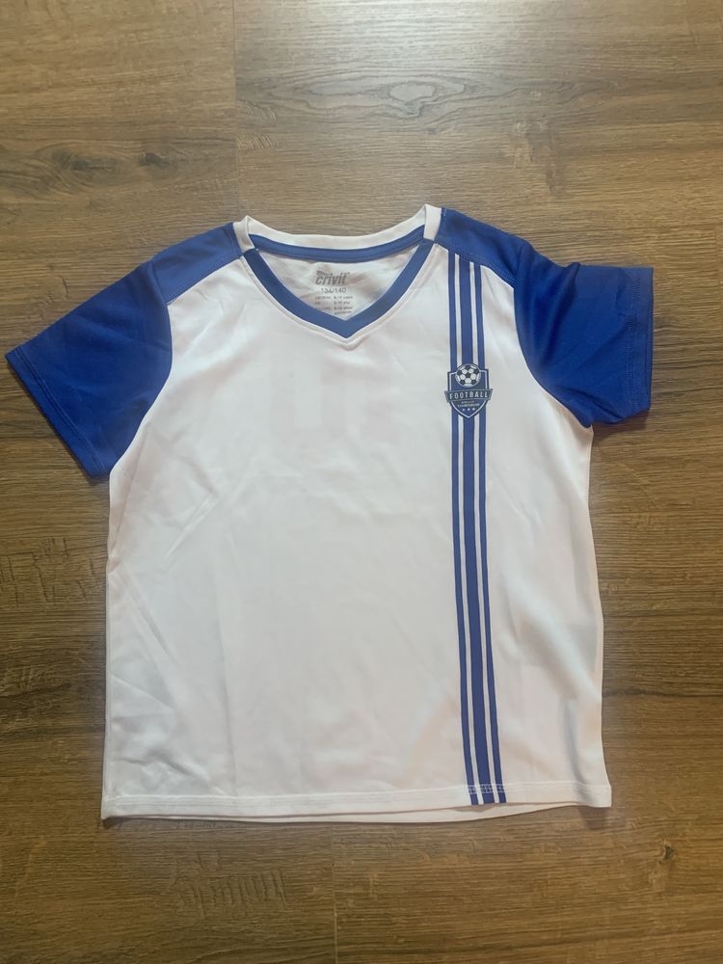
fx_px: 724
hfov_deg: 53.1
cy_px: 482
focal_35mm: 26
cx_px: 362
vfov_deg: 67.3
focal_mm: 4.25
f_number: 1.8
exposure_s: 1/50
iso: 250
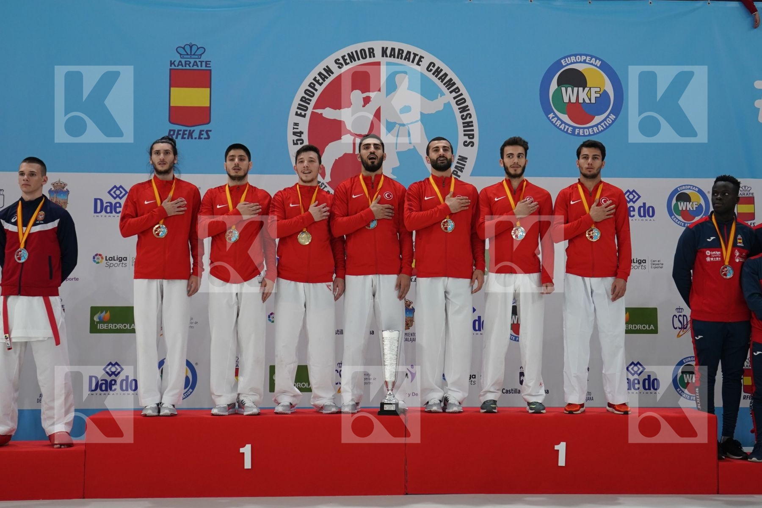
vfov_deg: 26.0
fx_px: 1101
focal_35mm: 52
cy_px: 254
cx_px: 381
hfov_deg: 38.2
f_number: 2.8
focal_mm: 35
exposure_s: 1/250
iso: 800
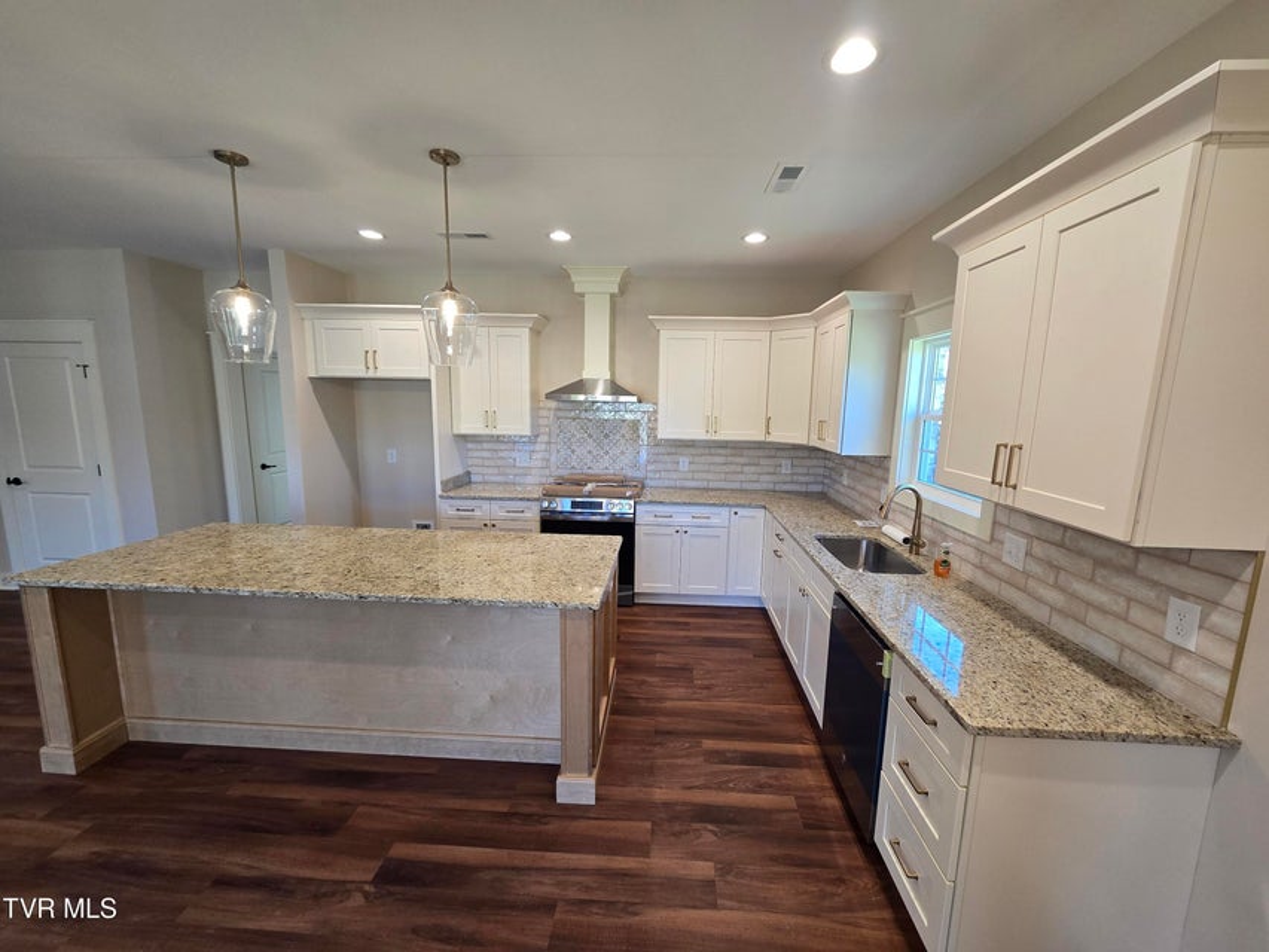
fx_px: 477
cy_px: 476
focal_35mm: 13
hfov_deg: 106.2
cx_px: 634
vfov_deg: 89.9
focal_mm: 2.2
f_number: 2.2
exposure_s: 1/60
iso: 80
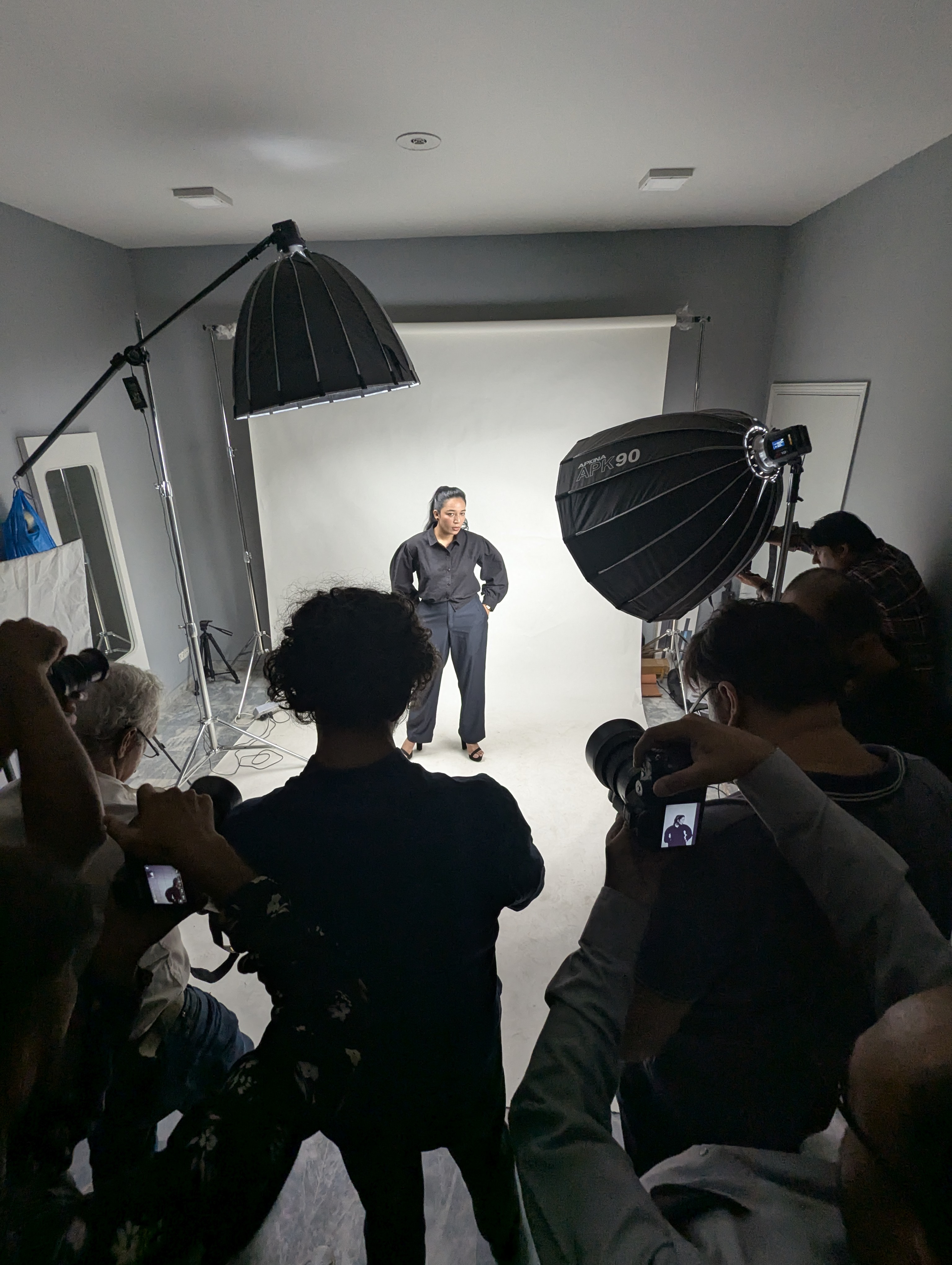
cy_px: 632
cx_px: 476
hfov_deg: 78.2
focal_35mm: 16
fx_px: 585
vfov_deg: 94.4
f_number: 2.2
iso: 302
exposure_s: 1/67.8
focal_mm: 2.35
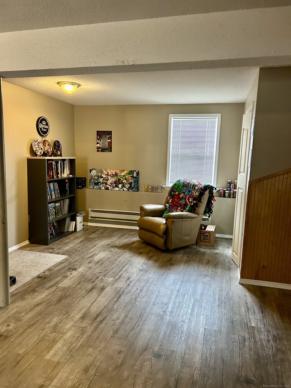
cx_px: 146
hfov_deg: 53.1
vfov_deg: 67.3
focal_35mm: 26
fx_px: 291
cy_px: 194
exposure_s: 1/40
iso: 500
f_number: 1.5
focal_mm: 5.7
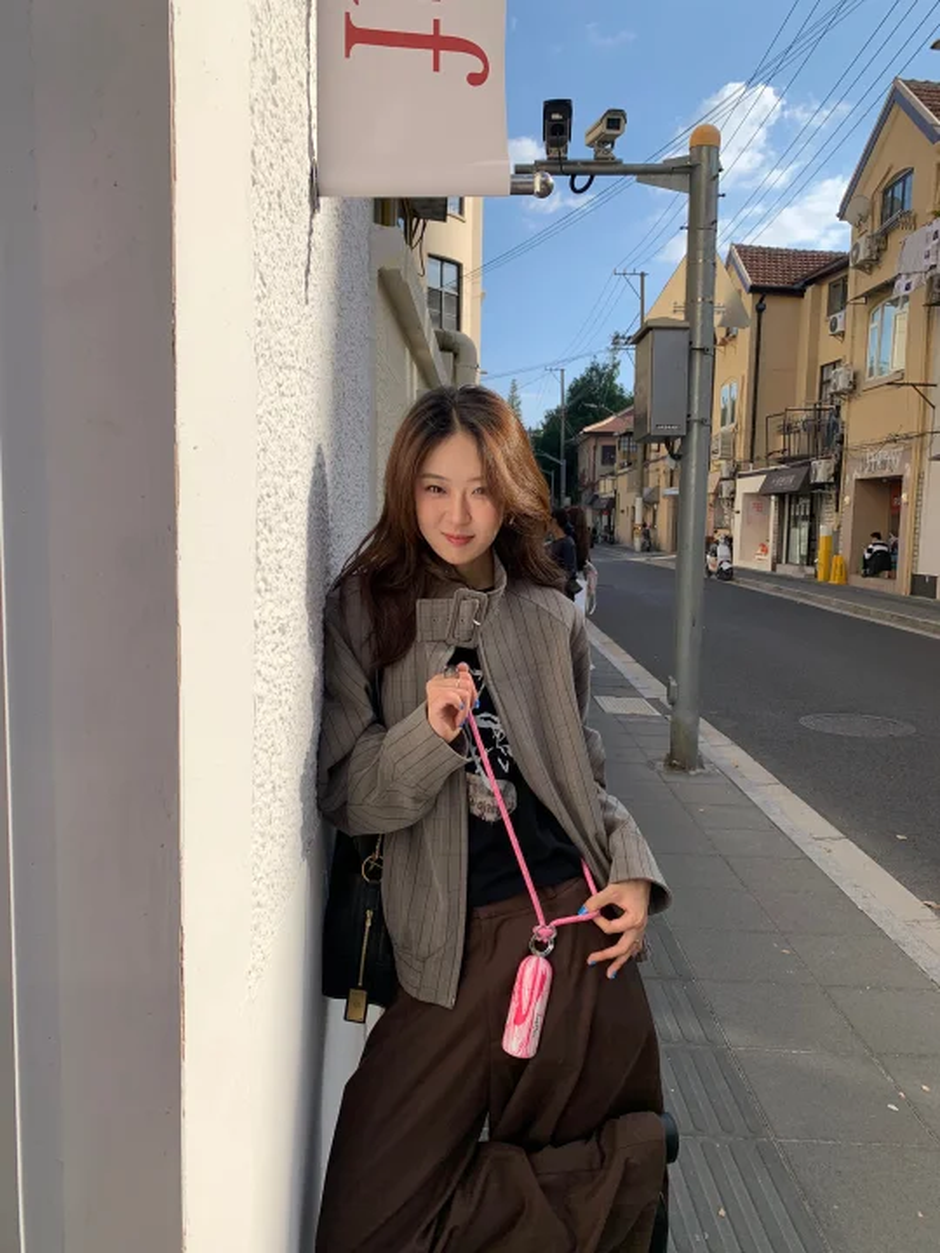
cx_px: 470
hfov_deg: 53.1
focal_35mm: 26
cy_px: 626
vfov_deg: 67.3
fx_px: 941
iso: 25
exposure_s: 1/2160
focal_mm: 4.25
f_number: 1.8
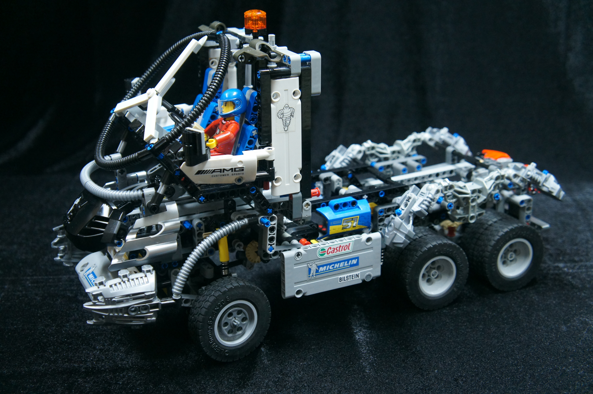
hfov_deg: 40.0
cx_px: 296
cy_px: 197
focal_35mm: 50
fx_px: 814
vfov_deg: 27.2
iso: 1600
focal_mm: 33
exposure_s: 1/50
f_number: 4.5
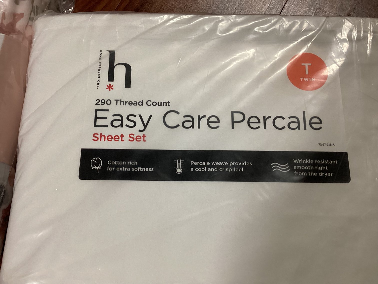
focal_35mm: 31
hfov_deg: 58.3
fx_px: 339
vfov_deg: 45.4
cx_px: 189
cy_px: 142
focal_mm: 3.3
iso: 250
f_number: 2.4
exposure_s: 1/60
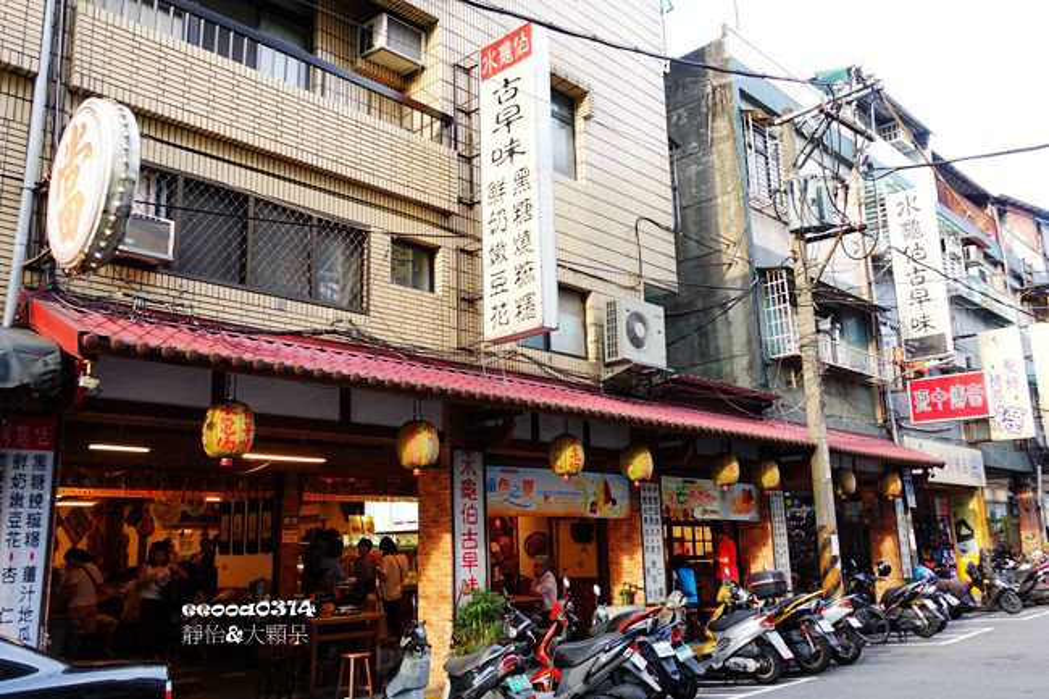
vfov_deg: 43.6
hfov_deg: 61.9
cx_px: 524
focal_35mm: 30
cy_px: 350
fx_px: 874
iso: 125
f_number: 2.8
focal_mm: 11.12
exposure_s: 1/80
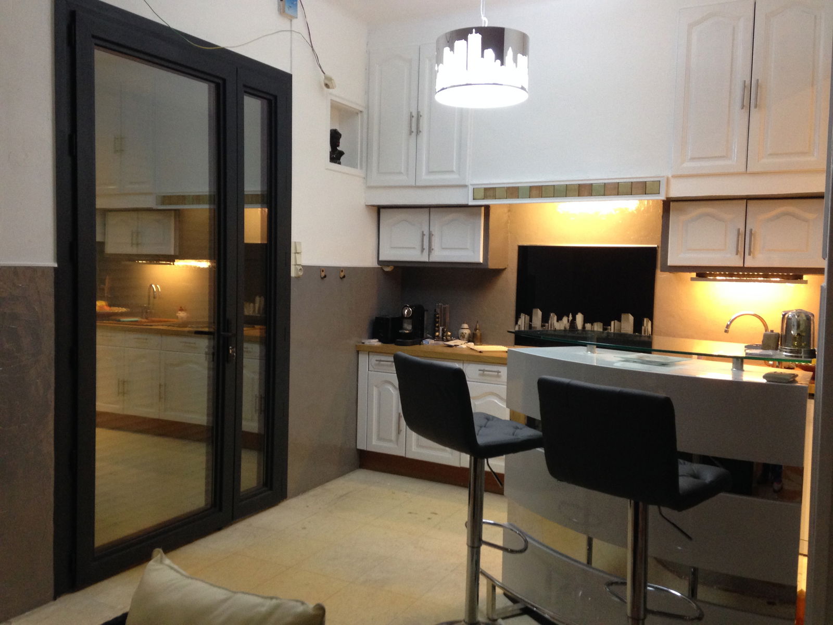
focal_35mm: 33
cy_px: 312
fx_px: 794
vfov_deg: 42.9
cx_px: 416
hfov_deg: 55.4
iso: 200
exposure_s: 1/20
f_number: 2.4
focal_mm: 4.12
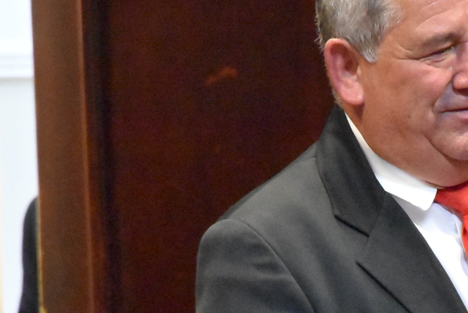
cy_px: 287
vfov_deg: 2.2
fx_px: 8170
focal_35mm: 628
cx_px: 429
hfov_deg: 3.3
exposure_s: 1/125
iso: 12800
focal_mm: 140
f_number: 5.6
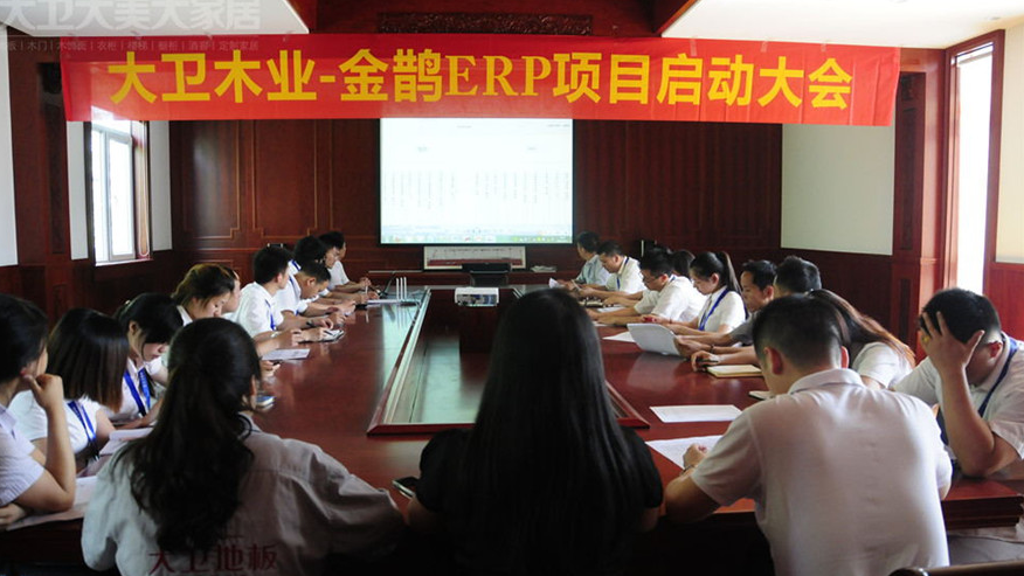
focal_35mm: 29
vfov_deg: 40.2
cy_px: 292
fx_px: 788
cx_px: 504
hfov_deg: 66.1
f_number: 3.5
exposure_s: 1/50
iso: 800
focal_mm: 18
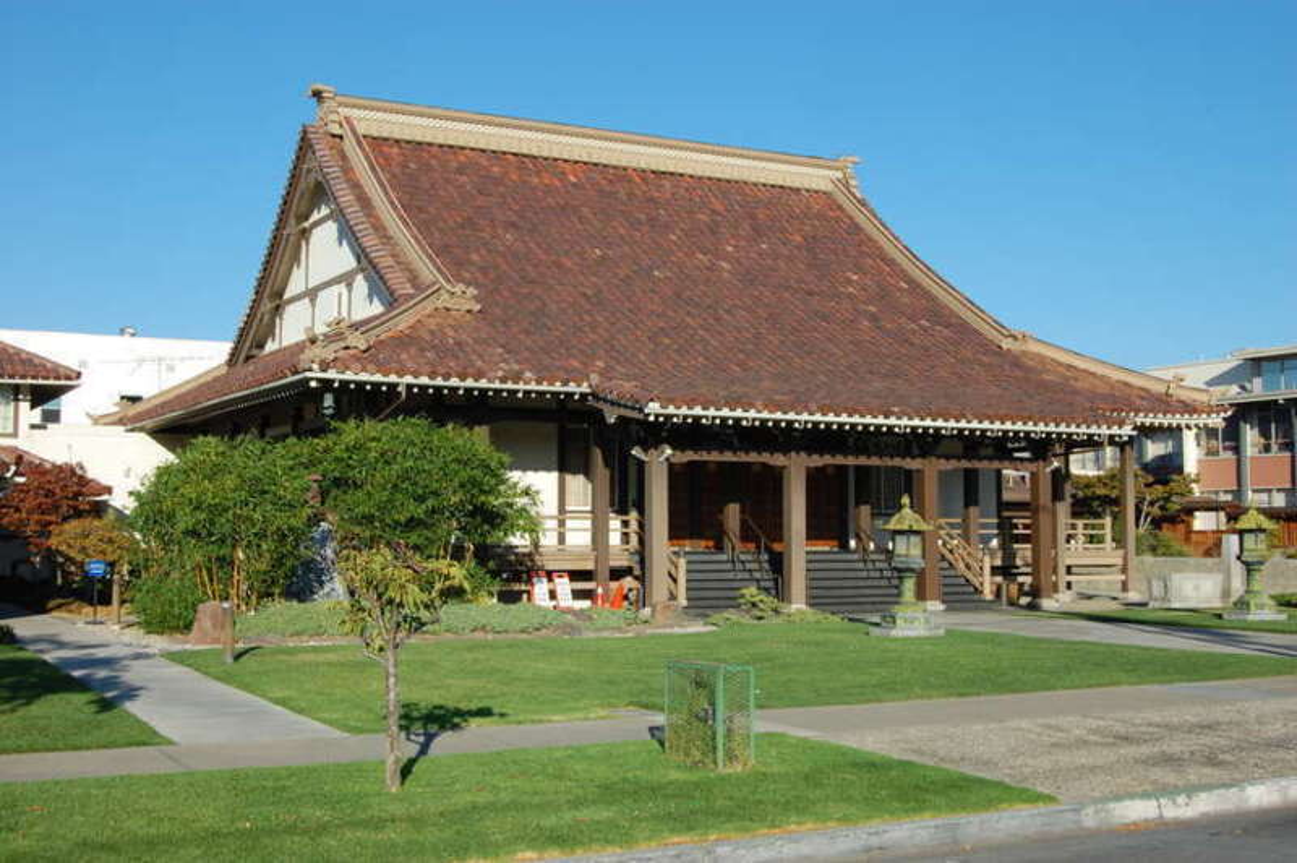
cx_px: 648
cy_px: 432
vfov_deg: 29.8
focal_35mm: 45
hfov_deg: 43.6
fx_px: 1620
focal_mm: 30
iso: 200
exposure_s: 1/100
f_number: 16
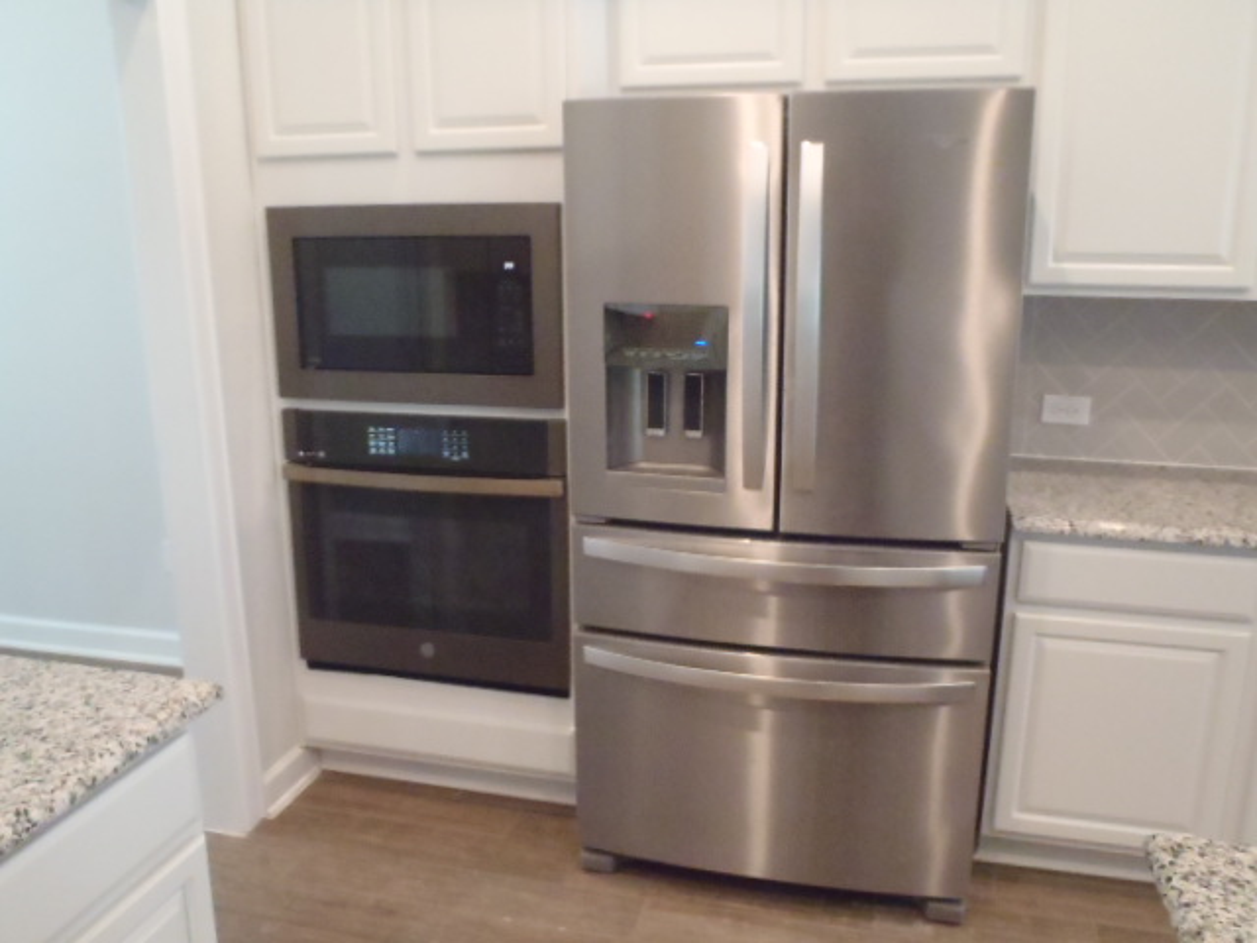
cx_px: 628
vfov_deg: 49.7
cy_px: 472
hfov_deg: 63.4
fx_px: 1017
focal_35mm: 28
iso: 800
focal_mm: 5
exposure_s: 1/25
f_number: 3.9
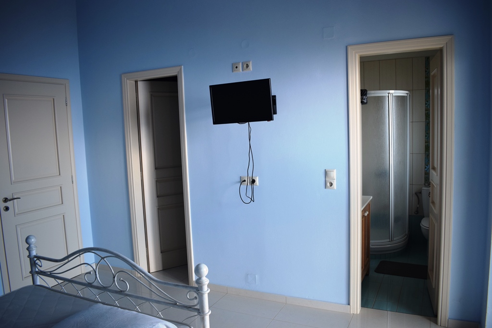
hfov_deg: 67.4
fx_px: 369
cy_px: 164
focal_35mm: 27
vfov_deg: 47.9
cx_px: 246
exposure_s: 1/60
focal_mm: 18
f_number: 4
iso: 450
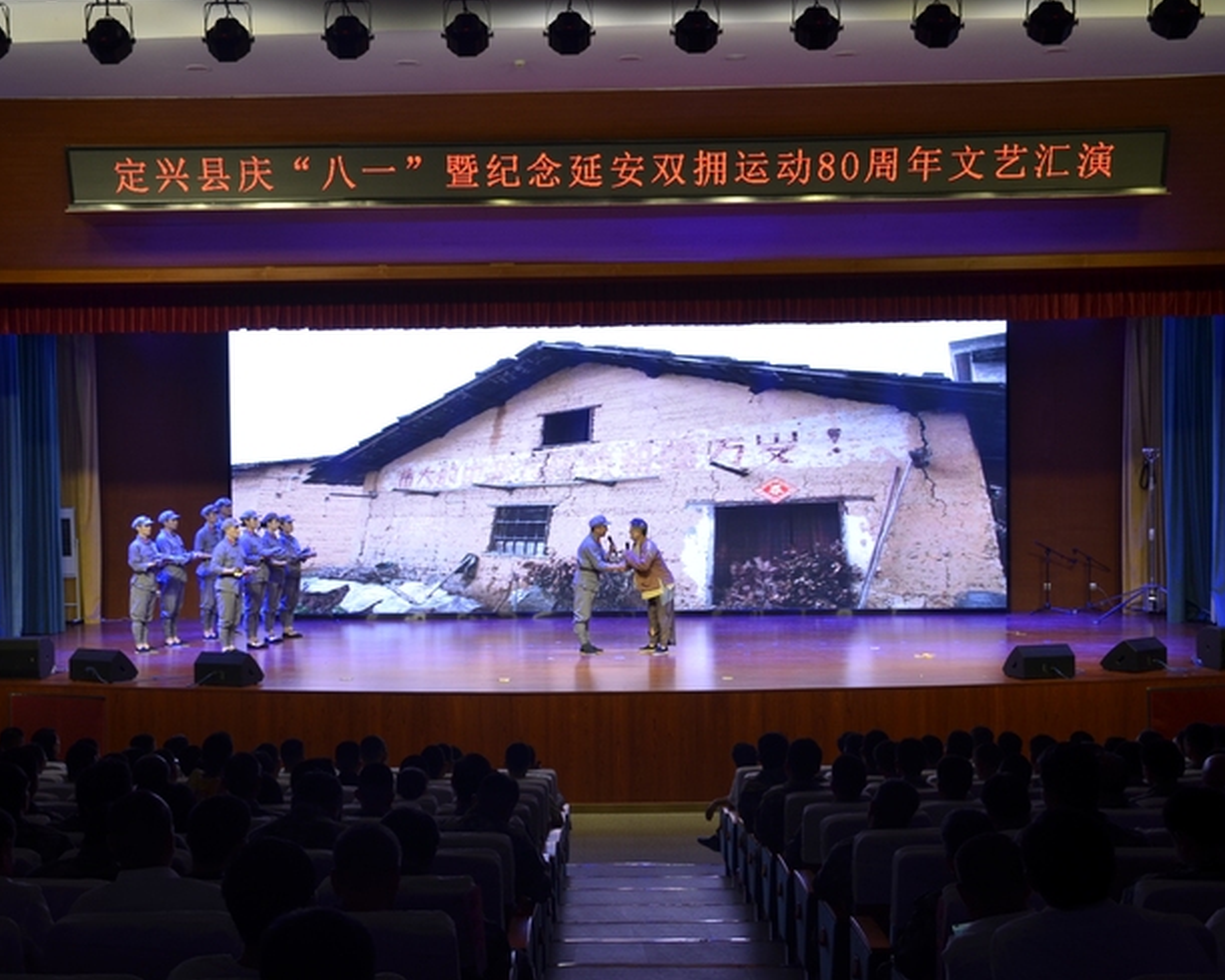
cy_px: 492
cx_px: 559
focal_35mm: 47
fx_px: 1689
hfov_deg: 39.8
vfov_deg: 32.4
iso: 320
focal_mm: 27
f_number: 4
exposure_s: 1/60
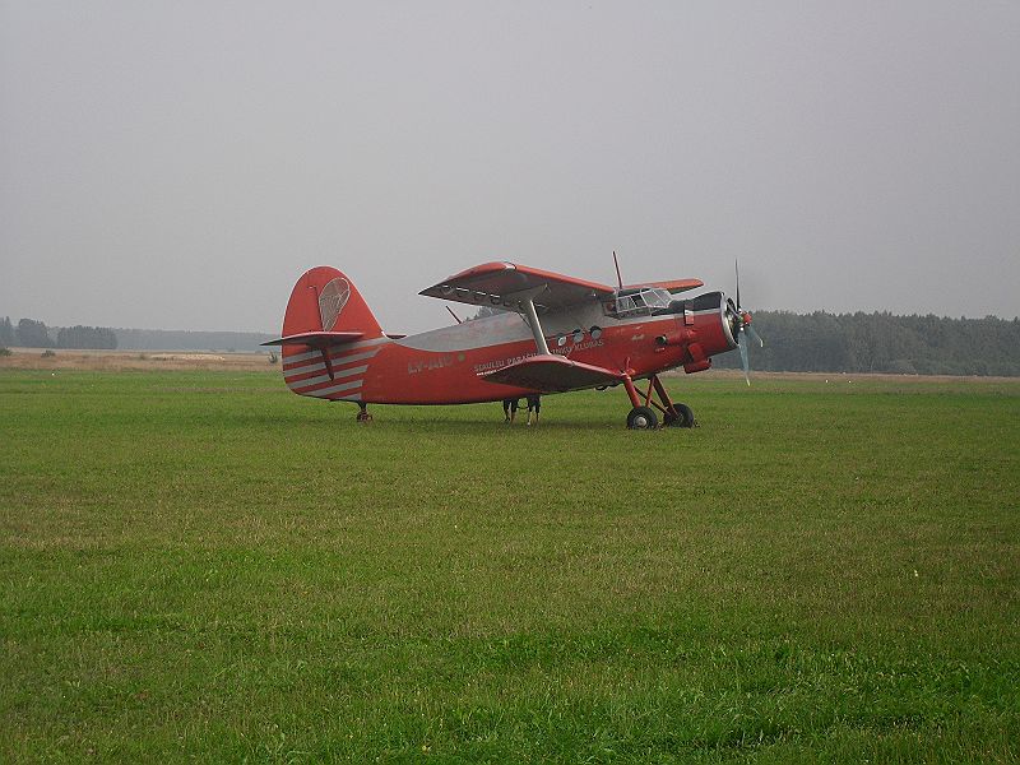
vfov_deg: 14.1
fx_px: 3094
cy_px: 382
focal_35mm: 105
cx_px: 510
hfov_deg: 18.7
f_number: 5.2
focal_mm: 18.6
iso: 100
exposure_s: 1/250
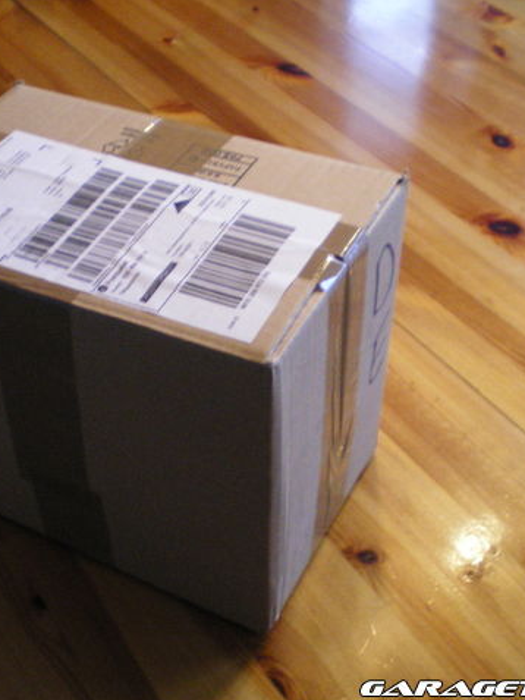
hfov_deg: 28.2
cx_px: 142
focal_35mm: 51
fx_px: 1031
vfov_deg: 37.5
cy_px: 351
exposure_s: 1/15
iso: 400
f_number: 3.1
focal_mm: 6.3
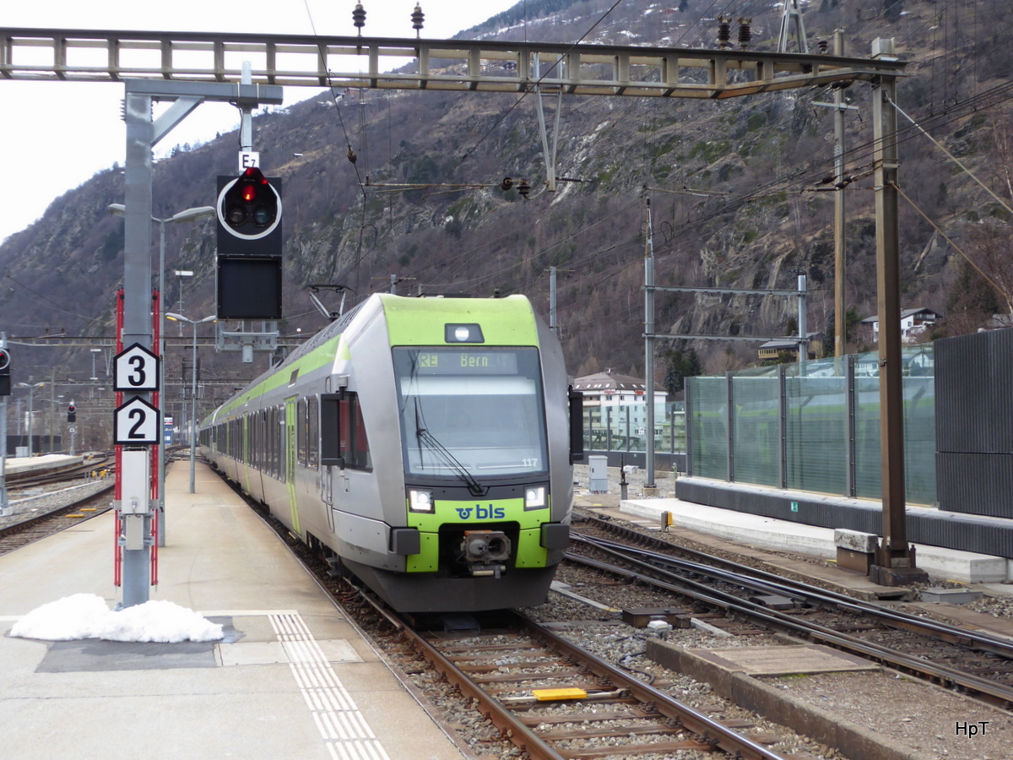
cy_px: 380
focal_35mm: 46
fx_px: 1346
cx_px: 506
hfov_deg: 41.2
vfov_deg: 31.5
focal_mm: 7.8
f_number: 3.9
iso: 160
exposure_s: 1/200
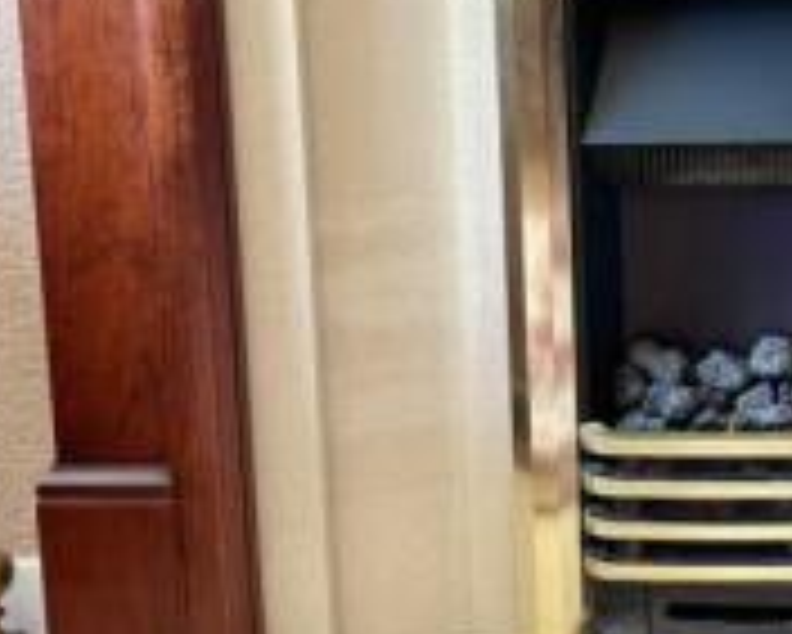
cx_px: 812
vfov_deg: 18.1
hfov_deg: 21.8
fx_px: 1970
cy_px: 88
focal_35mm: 84
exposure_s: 1/84
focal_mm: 5.96
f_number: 1.6
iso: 125
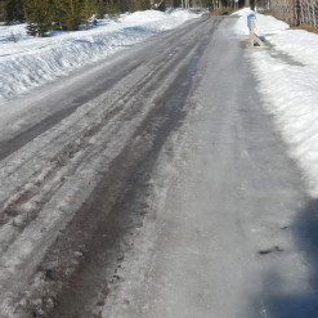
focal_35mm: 40
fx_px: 416
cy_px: 126
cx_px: 156
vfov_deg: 41.7
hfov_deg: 41.9
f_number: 8.8
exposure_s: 1/125
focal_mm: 4.9
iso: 80
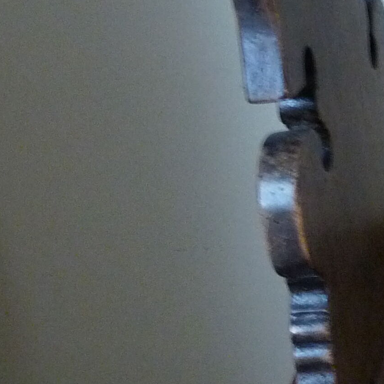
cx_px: 532
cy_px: 341
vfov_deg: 16.7
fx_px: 1293
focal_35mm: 103
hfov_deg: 15.8
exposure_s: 1/15
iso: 400
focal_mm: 4.8
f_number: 2.8
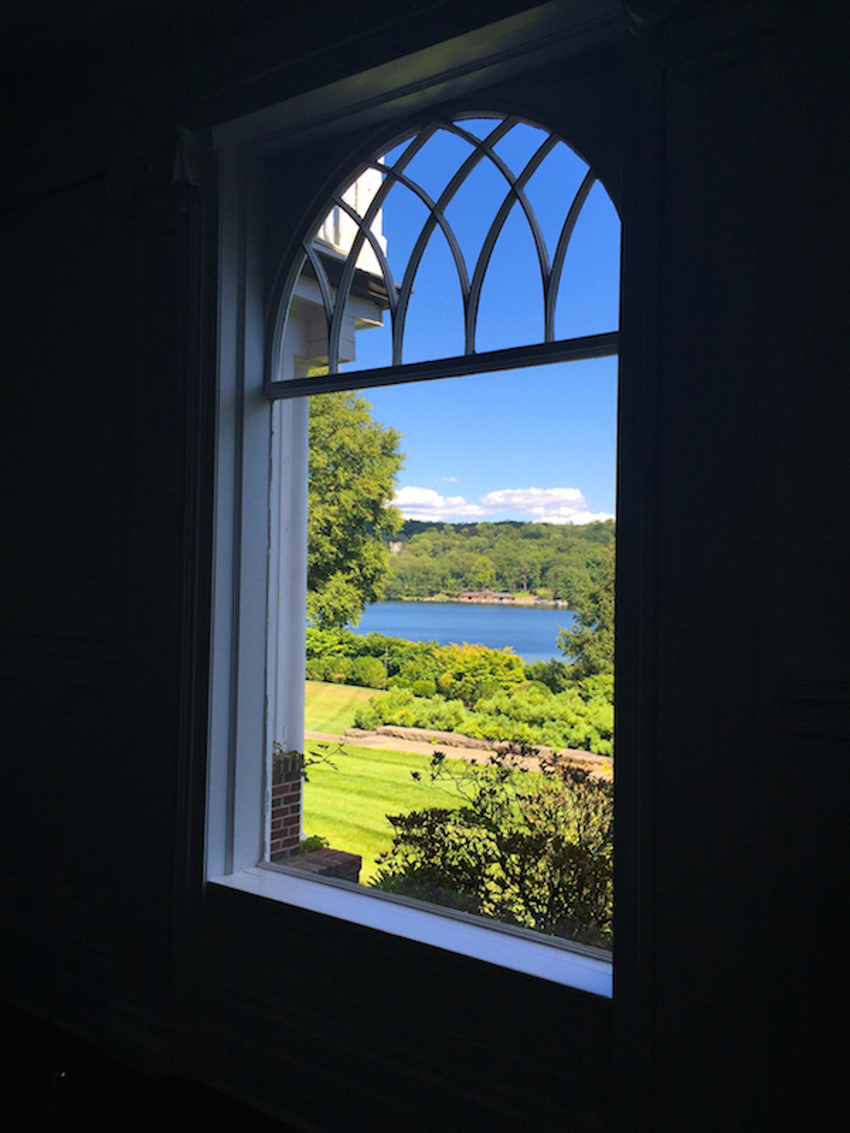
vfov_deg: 61.7
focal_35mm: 29
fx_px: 949
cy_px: 566
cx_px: 425
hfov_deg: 48.2
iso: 32
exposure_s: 1/824
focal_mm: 4.15
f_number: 2.2
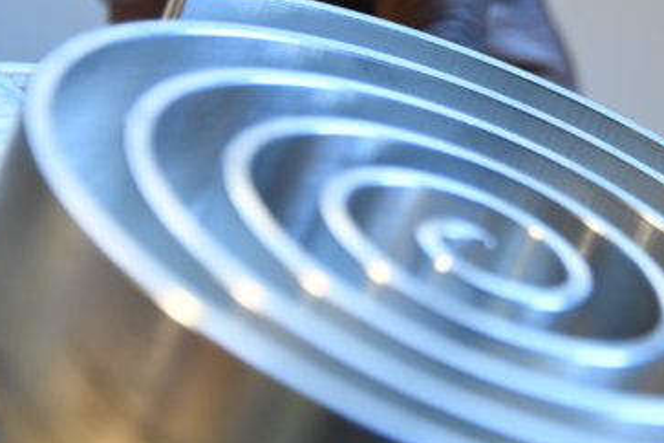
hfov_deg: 6.0
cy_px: 70
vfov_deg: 4.0
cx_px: 520
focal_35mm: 344
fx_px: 6344
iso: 3600
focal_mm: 200
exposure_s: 1/200
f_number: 5.6
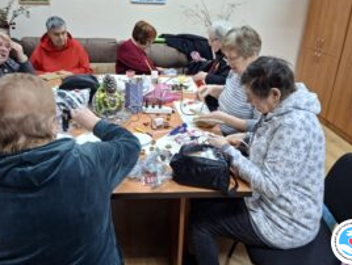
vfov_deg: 46.6
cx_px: 156
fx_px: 306
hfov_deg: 59.7
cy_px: 103
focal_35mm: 30
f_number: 1.8
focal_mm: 5.54
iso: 320
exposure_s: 1/33
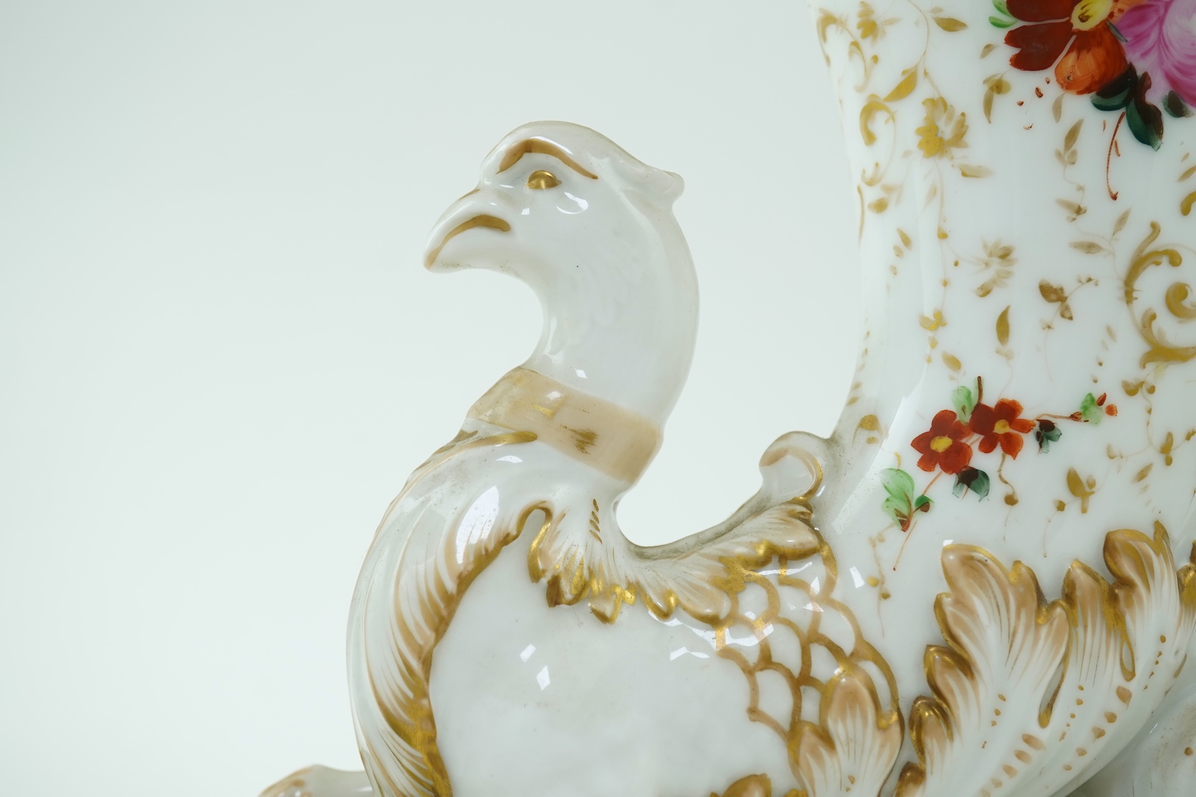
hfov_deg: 43.6
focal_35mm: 45
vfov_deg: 29.9
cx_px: 598
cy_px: 398
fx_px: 1495
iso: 500
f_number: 9
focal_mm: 30
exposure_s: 1/50
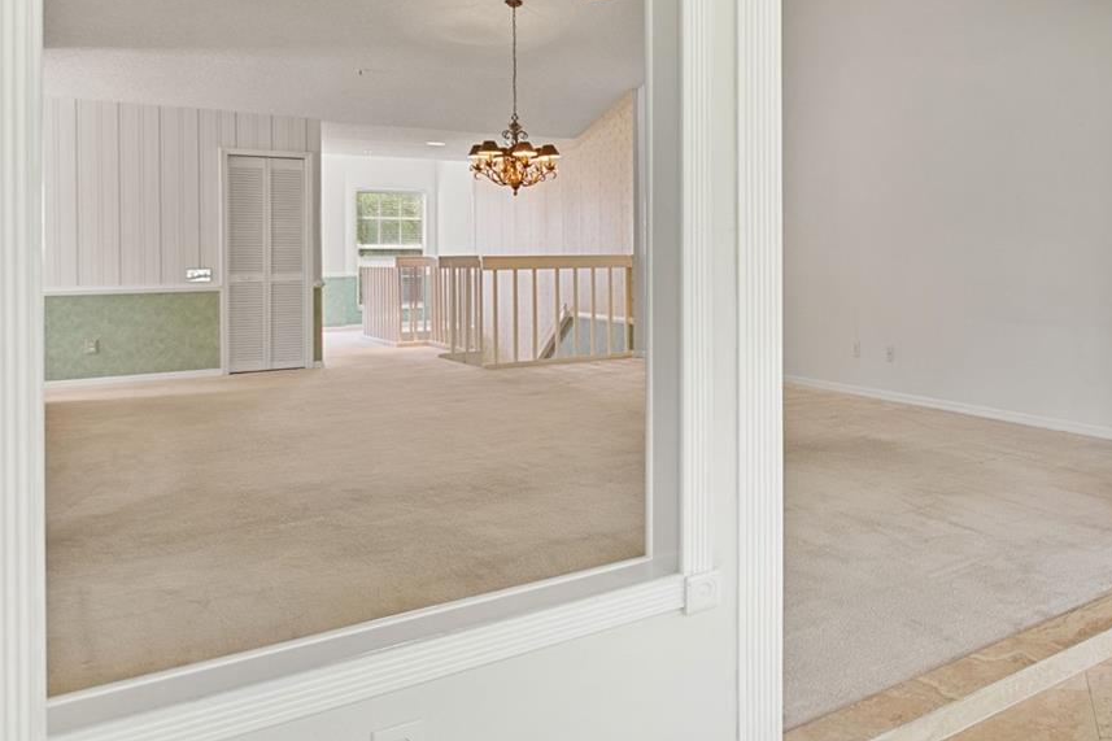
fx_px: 865
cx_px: 964
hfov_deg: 57.8
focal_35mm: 28
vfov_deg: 45.7
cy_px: 250
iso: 400
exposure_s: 1/6
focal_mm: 10
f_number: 4.5
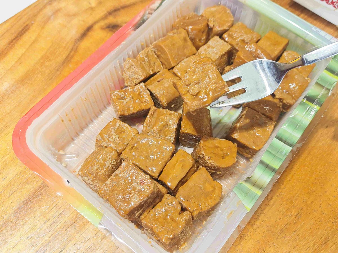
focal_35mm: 37
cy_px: 126
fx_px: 361
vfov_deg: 38.7
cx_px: 169
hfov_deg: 50.1
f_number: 2.8
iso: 555
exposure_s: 1/60
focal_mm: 8.72
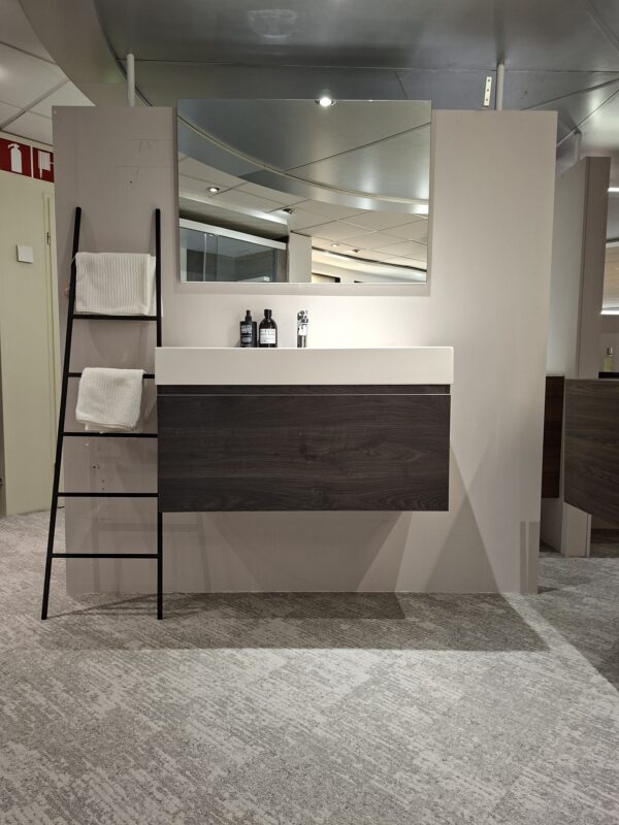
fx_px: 548
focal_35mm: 23
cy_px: 412
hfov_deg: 58.9
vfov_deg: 73.9
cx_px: 310
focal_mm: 5.54
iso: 250
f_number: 1.8
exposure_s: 1/33
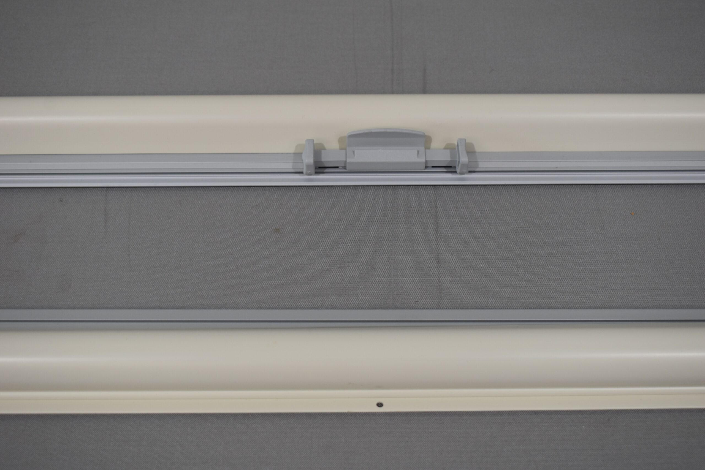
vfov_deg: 26.5
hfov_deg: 38.9
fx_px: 999
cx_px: 352
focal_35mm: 51
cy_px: 235
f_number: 5.6
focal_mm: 34
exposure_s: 1/125
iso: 250
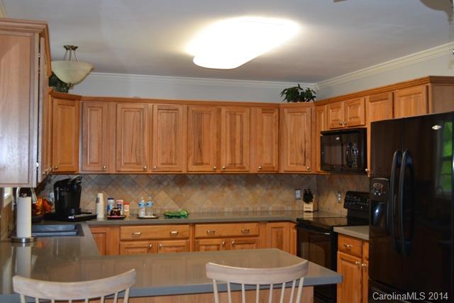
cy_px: 152
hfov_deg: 46.4
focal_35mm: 42
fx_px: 530
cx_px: 227
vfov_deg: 31.9
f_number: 4.5
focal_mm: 28
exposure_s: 1/60
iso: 1100
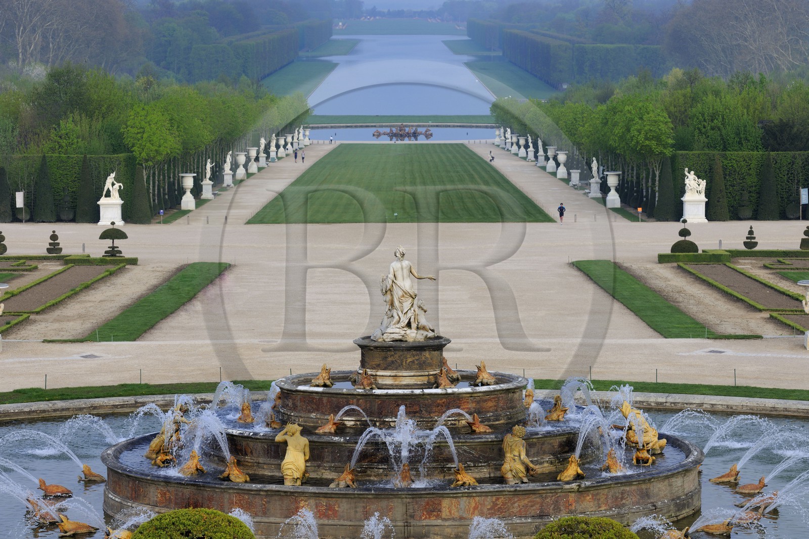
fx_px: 2606
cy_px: 270
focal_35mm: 116
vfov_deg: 11.8
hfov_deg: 17.6
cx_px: 404
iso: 200
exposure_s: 1/160
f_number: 8
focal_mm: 116
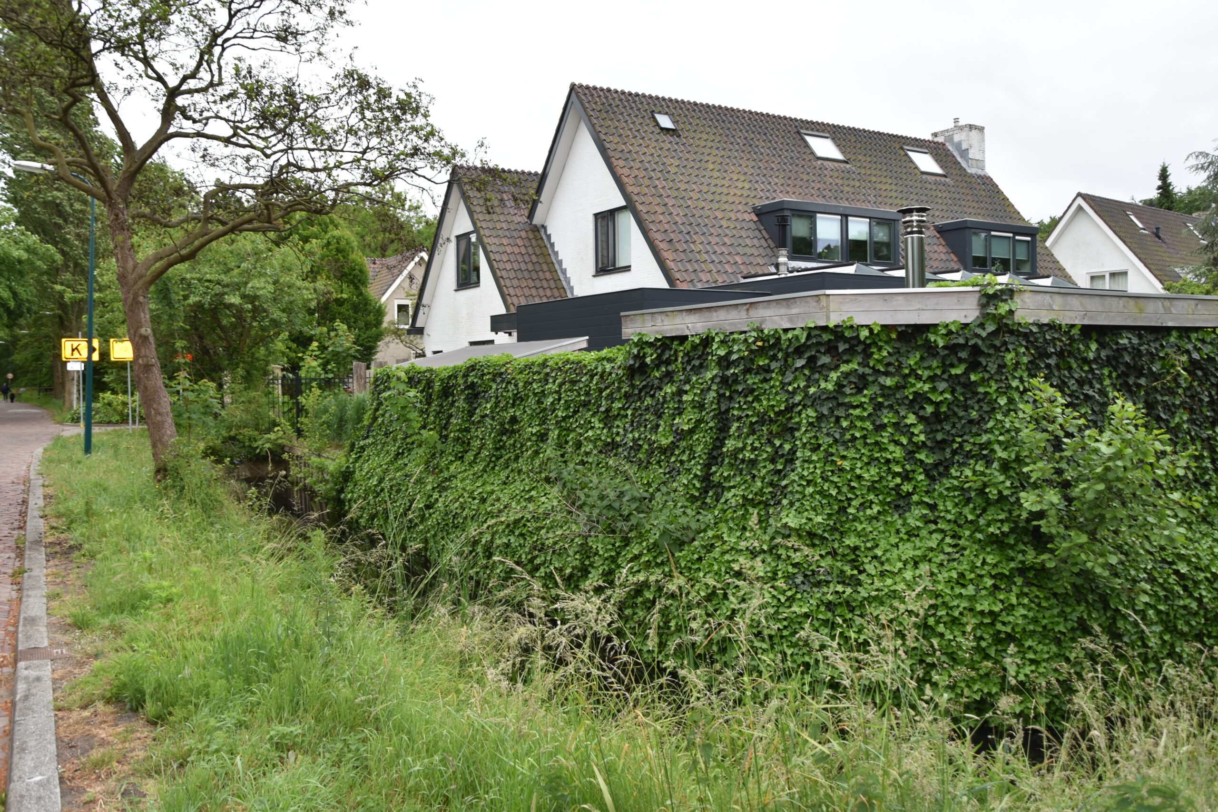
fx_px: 1066
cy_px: 406
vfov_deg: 41.7
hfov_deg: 59.5
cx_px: 609
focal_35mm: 32
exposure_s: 1/125
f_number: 5.6
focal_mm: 21
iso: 100
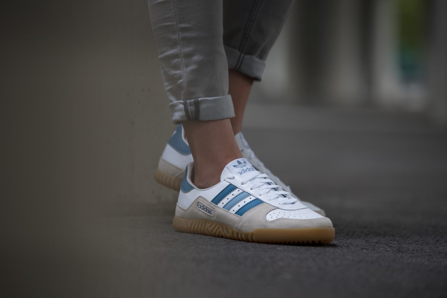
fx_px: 2050
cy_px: 149
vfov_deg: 8.3
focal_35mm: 165
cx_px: 224
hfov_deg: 12.4
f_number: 4
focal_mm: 165
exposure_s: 1/160
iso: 200
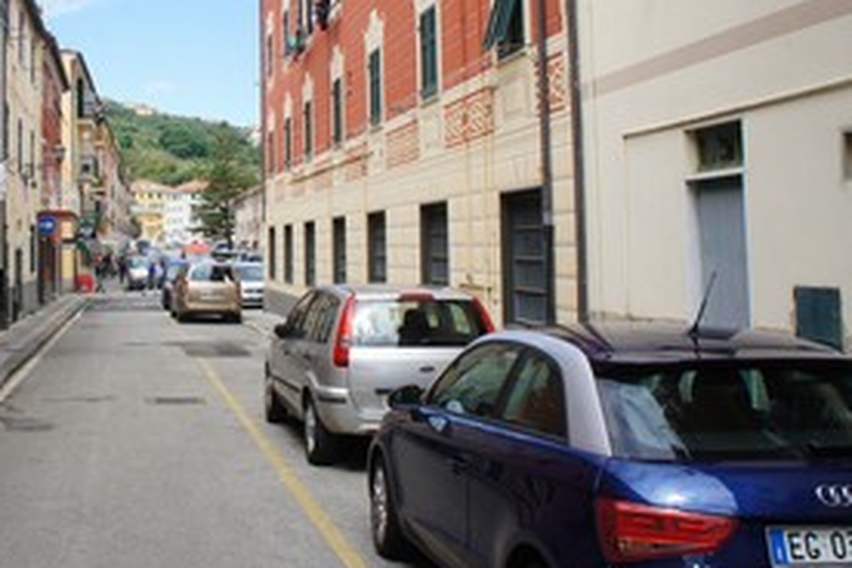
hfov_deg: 41.5
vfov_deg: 29.5
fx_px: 1065
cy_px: 164
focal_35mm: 45
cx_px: 154
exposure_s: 1/125
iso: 200
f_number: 11
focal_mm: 18
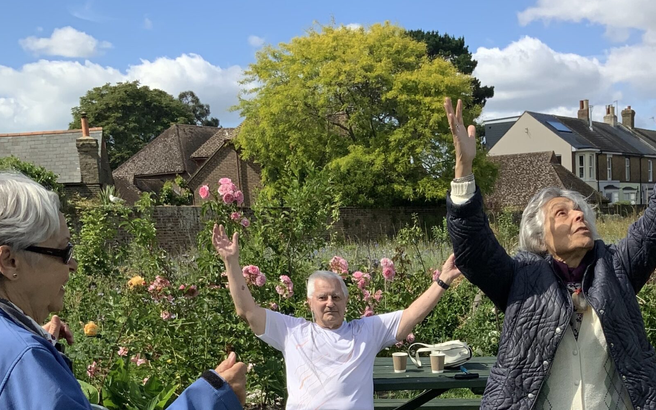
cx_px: 455
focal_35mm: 49
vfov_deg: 25.6
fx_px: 876
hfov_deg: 40.4
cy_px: 362
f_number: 1.8
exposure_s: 1/1451
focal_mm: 3
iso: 16
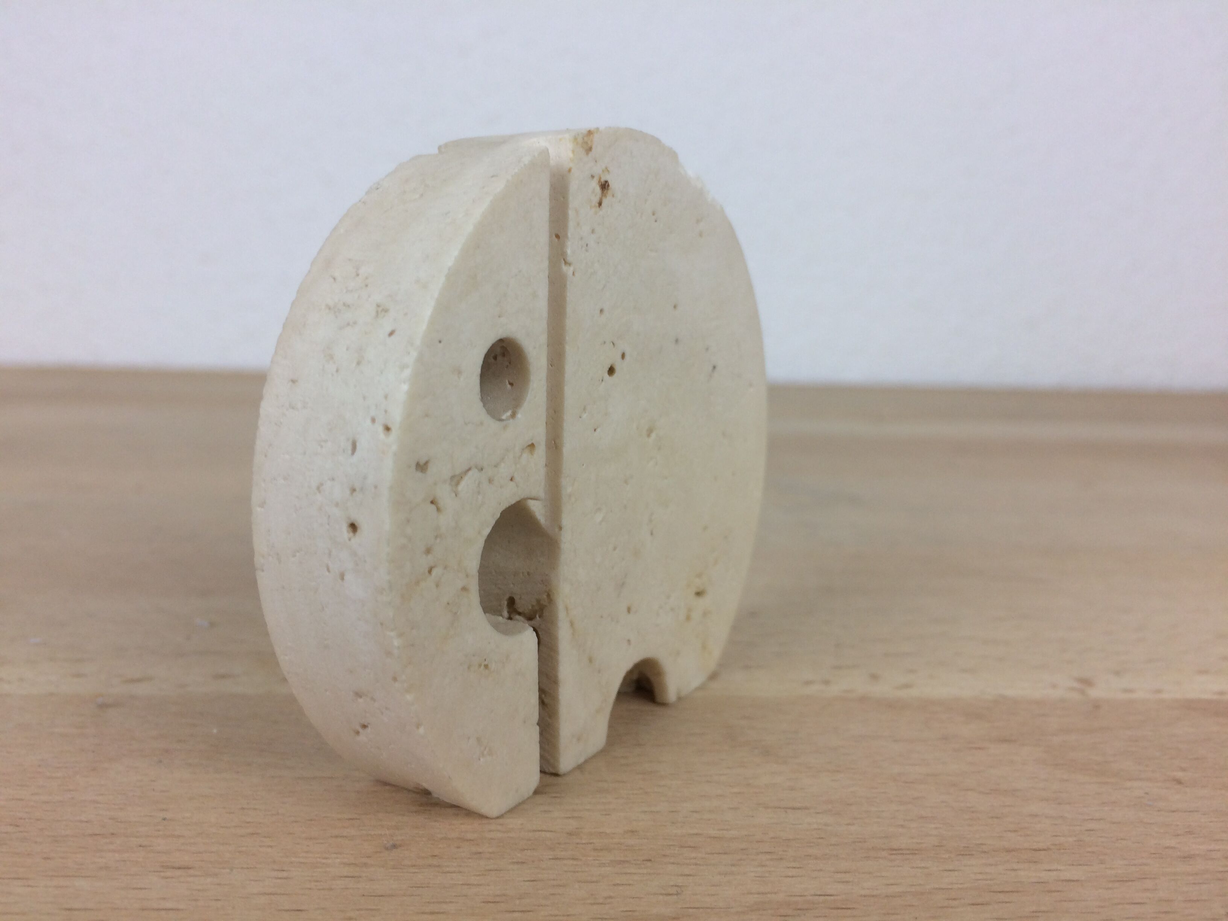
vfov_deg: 48.2
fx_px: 1029
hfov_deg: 61.7
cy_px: 460
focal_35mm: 29
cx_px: 614
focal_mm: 4.15
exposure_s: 1/100
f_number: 2.2
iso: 40
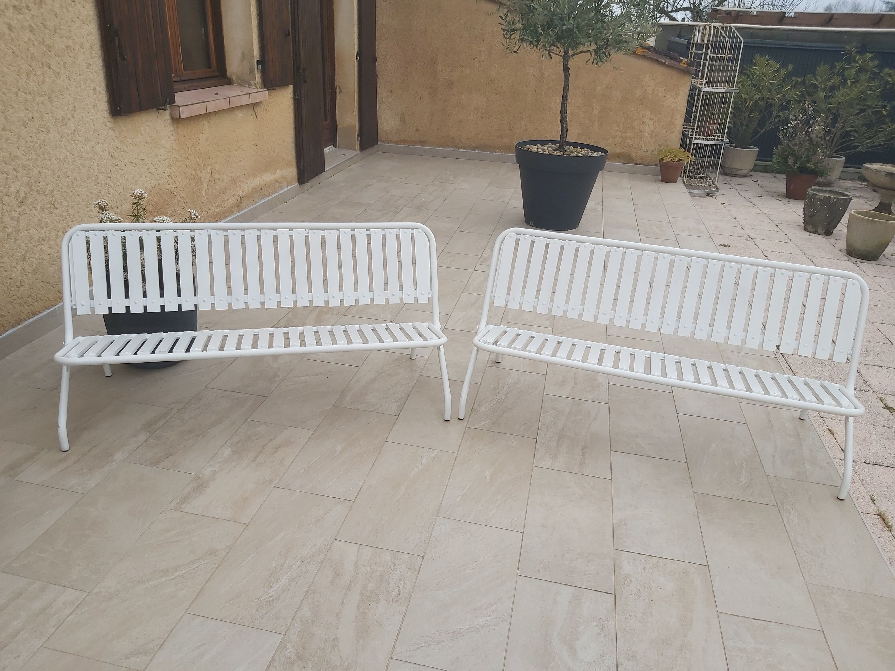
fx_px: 672
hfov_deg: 67.3
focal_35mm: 26
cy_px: 336
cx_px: 448
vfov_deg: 53.1
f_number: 1.7
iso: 64
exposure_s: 1/738
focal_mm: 3.92
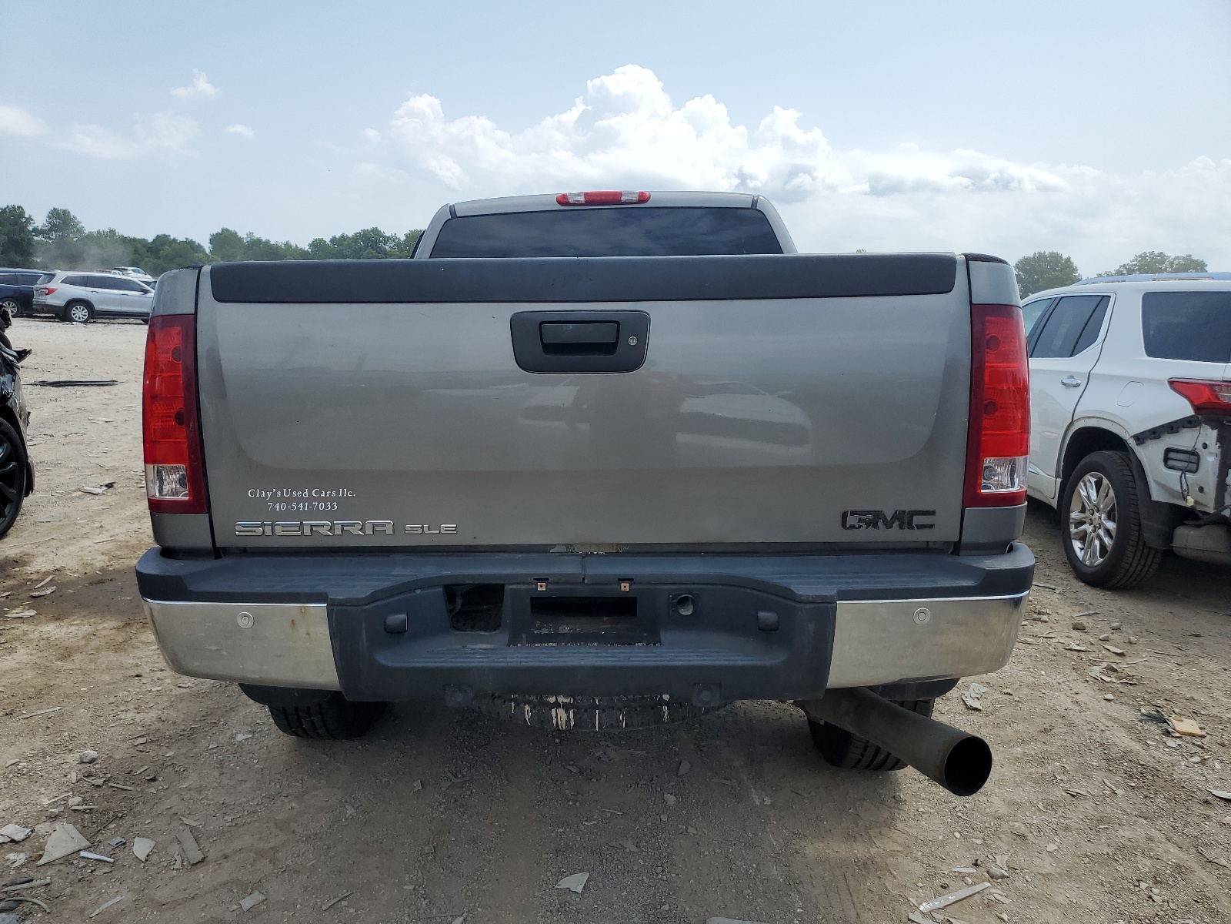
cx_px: 616
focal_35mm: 26
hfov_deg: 67.3
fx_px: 925
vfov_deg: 53.1
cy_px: 462
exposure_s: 1/3333
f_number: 1.5
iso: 50
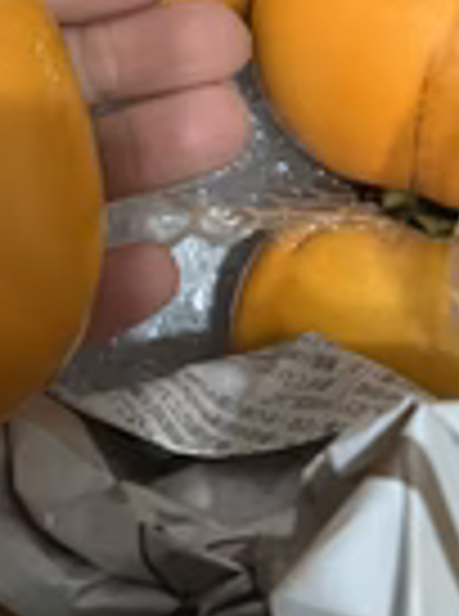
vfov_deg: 21.9
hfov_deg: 17.8
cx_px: 108
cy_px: -153
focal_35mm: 82
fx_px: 1457
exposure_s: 1/33
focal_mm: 3.99
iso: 320
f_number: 1.8
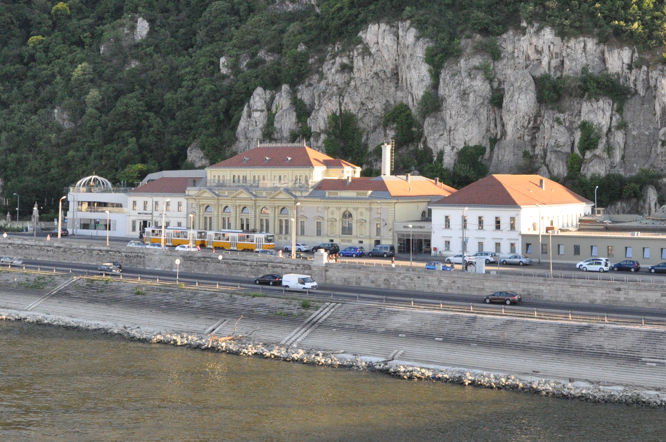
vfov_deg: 24.9
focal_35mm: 53
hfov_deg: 37.3
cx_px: 424
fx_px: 979
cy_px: 74
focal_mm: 20
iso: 2000
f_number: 11
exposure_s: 1/500
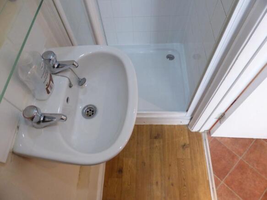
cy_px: 100
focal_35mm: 24
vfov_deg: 56.8
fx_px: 185
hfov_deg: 71.6
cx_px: 134
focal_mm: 4.3
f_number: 4.5
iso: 400
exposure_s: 1/5
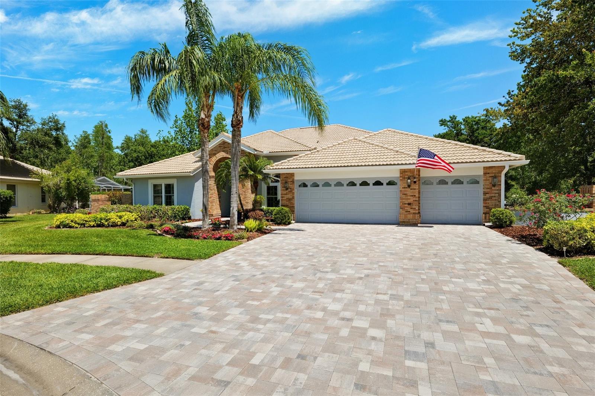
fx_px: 281
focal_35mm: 17
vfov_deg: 70.4
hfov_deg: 93.3
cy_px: 198
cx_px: 298
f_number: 8
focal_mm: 17
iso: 400
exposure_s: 1/1300
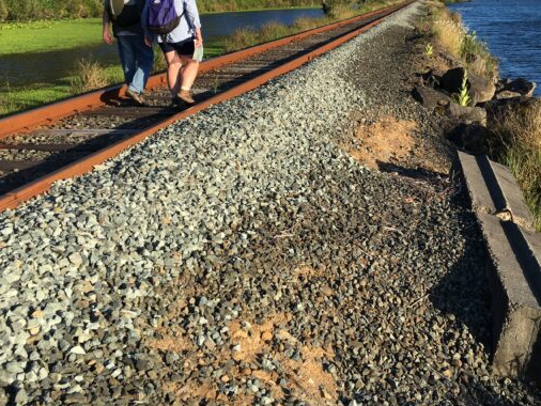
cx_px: 364
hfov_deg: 42.3
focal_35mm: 44
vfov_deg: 32.3
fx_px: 688
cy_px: 104
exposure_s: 1/855
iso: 25
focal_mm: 4.15
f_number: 2.2
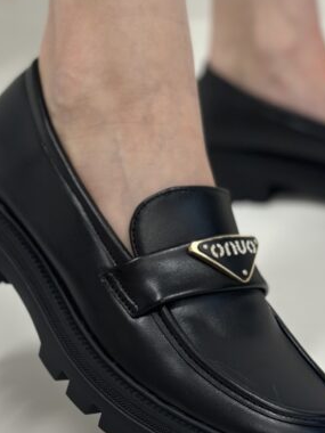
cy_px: 205
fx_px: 1264
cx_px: 227
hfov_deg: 14.6
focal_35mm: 101
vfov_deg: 19.4
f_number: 1.78
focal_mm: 6.86
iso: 160
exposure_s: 1/100
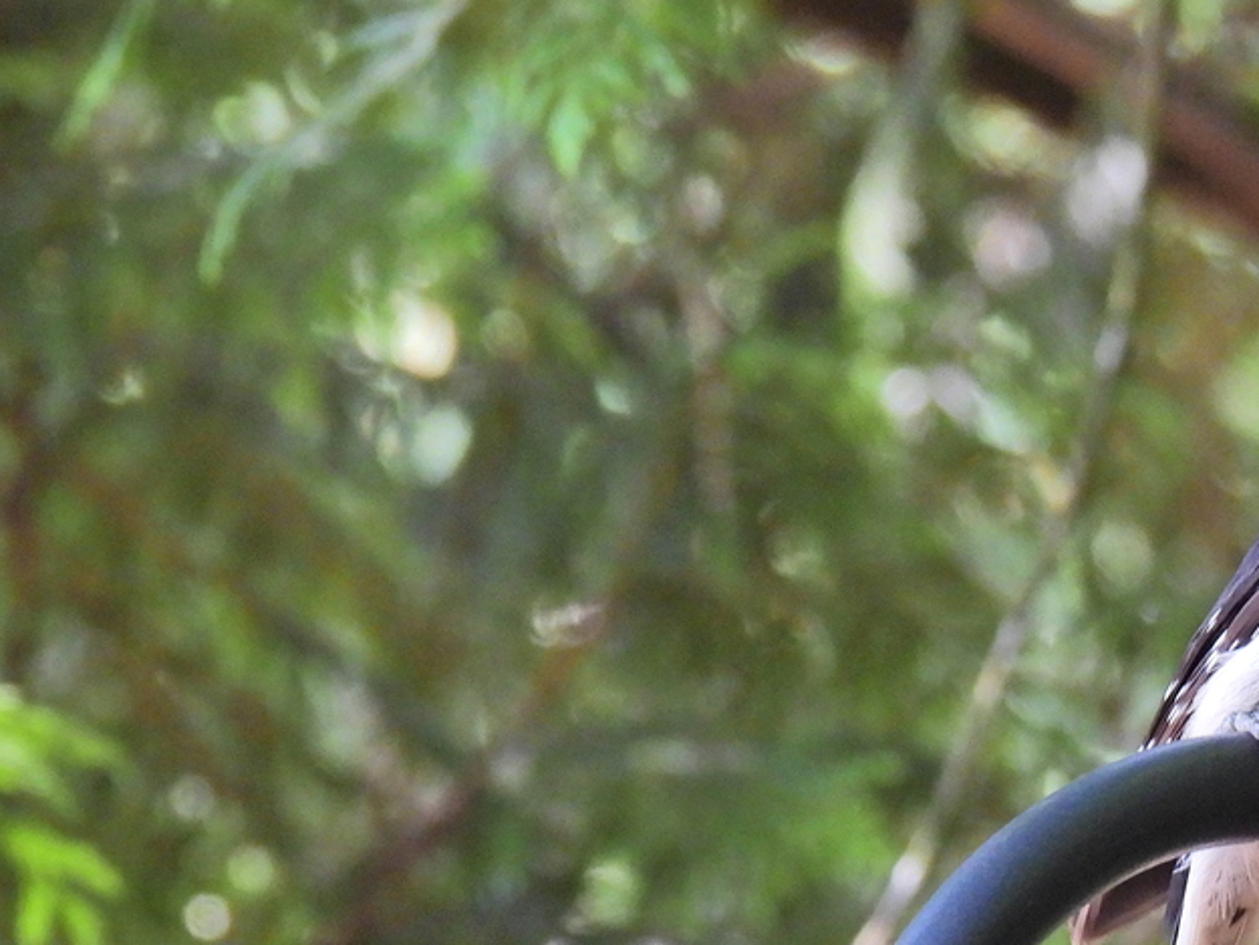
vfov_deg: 1.8
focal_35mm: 819
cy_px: 881
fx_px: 29793
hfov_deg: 2.4
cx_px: 1281
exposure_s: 1/60
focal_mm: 71.4
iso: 500
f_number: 5
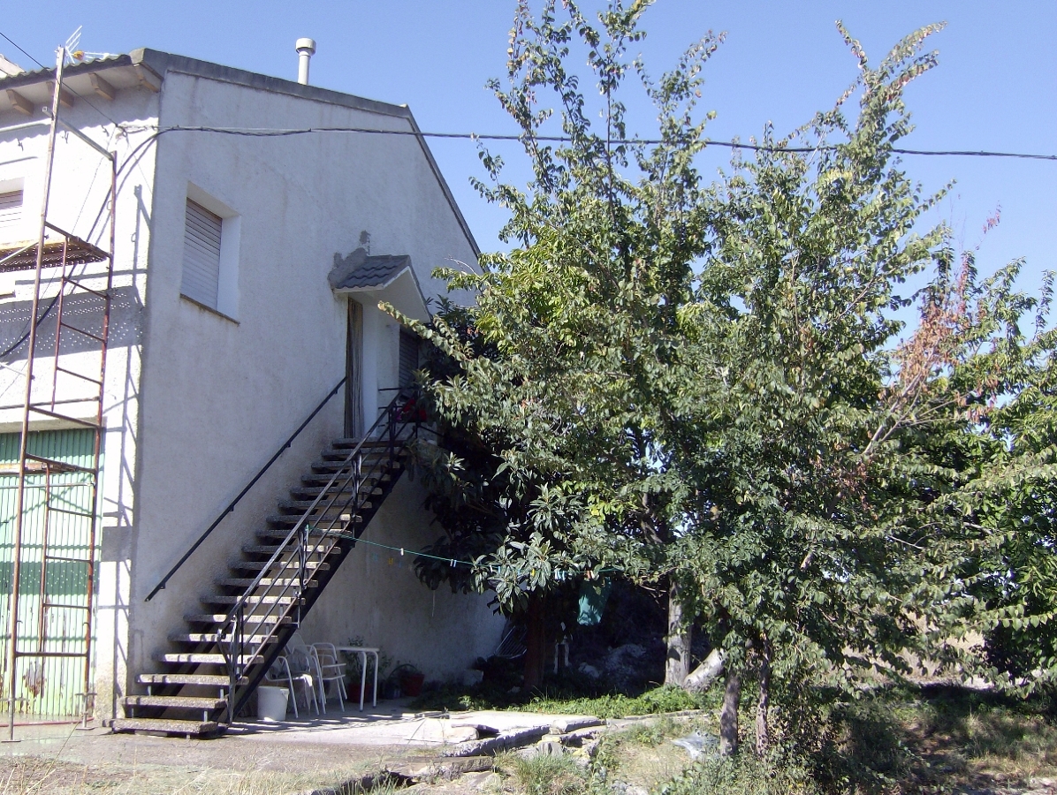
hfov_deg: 51.3
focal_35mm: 36
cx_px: 528
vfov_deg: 39.7
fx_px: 1101
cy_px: 398
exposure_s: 1/402
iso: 100
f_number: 4.7
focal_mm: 6
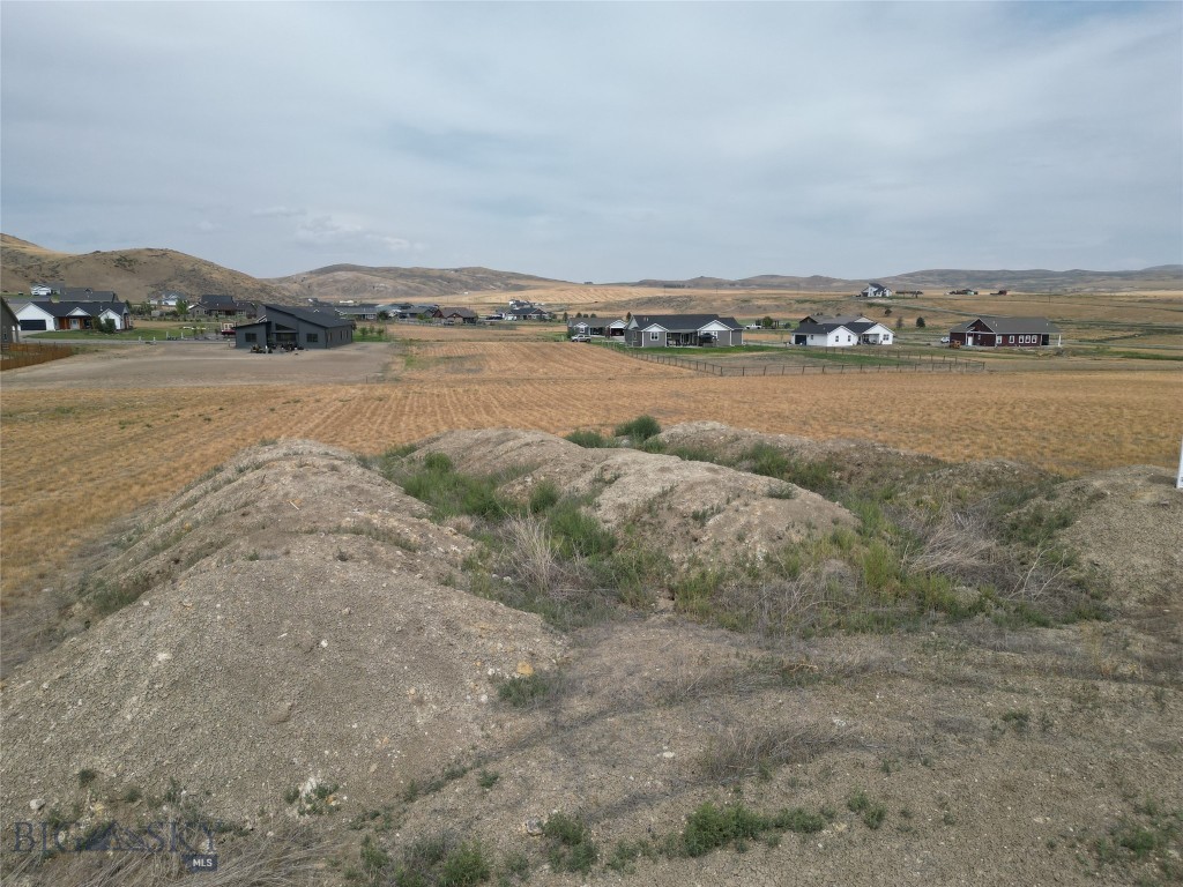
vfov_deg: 56.8
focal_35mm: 24
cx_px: 592
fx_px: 820
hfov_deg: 71.6
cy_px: 444
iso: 100
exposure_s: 1/3200
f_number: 1.7
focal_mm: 6.72
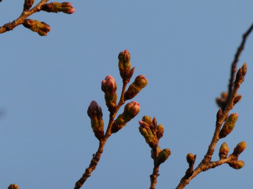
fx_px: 3925
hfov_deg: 3.7
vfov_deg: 2.8
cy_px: 94
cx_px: 126
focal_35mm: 537
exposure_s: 1/125
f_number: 6.1
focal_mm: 96.2
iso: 160
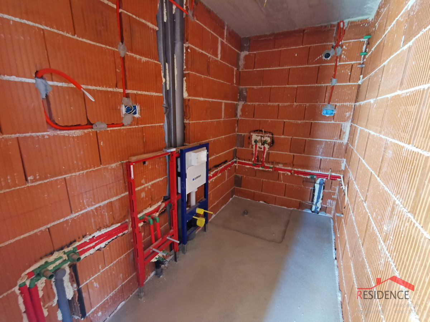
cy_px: 161
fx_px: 199
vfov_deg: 78.1
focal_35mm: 16
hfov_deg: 94.5
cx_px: 215
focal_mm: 2.35
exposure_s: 1/24
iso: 400
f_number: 2.2
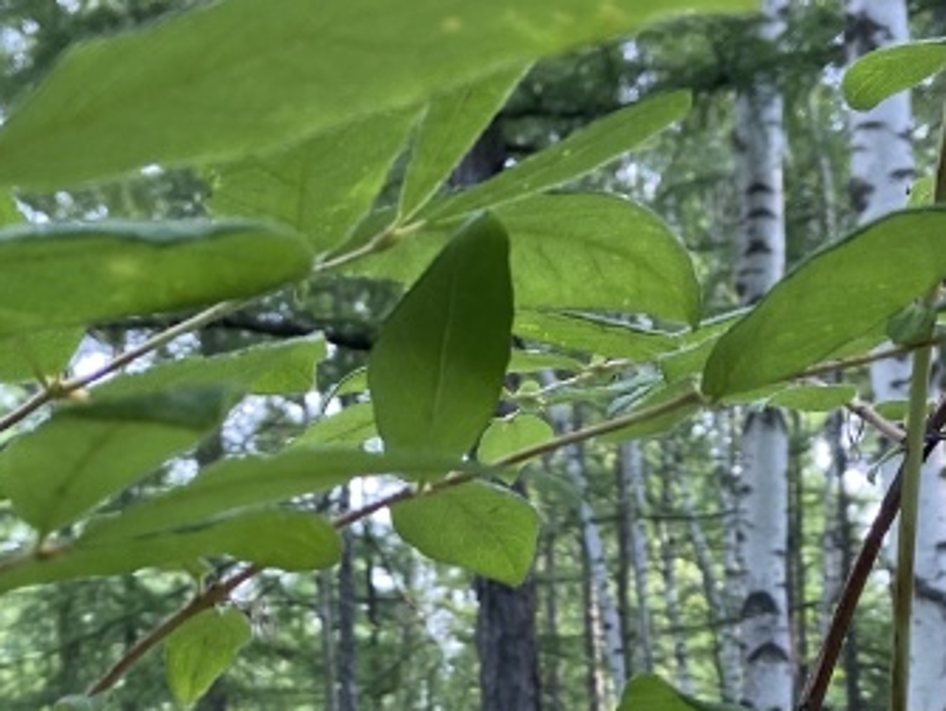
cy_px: 872
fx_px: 2544
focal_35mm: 93
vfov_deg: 15.3
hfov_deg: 21.1
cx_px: 438
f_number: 1.8
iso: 50
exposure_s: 1/122
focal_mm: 4.25
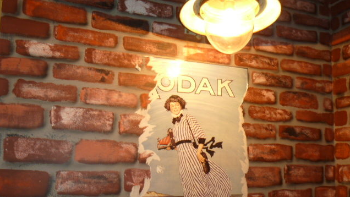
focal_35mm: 34
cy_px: 121
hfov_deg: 58.0
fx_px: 316
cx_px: 175
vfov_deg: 34.5
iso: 125
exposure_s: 1/4
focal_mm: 5.5
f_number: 3.6
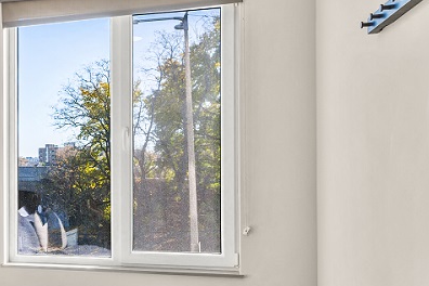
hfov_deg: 33.0
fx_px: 632
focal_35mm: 53
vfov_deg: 25.4
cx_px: -39
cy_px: 194
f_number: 6.3
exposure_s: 1/40
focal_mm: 14
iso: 100
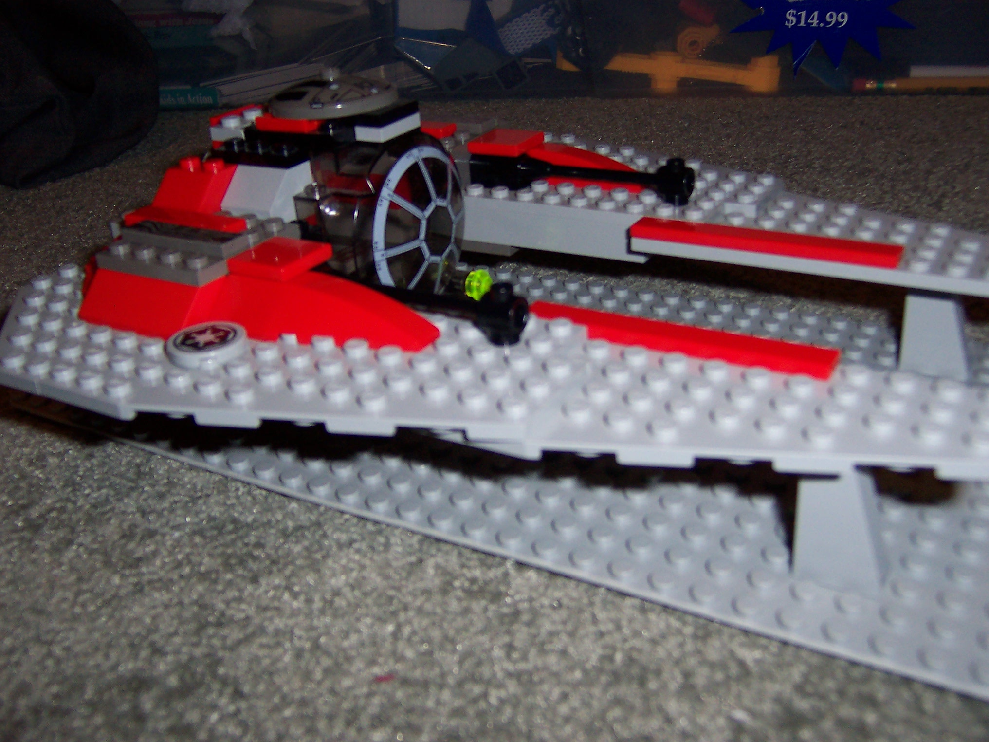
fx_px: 1029
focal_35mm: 36
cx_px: 494
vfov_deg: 39.7
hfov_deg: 51.4
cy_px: 371
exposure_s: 1/60
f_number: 2.8
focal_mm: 5.6
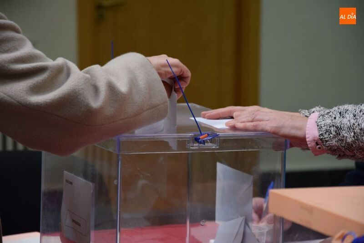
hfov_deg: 13.0
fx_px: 1592
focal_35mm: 158
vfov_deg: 8.7
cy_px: 122
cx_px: 182
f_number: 5.6
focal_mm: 105
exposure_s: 1/60
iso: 1000
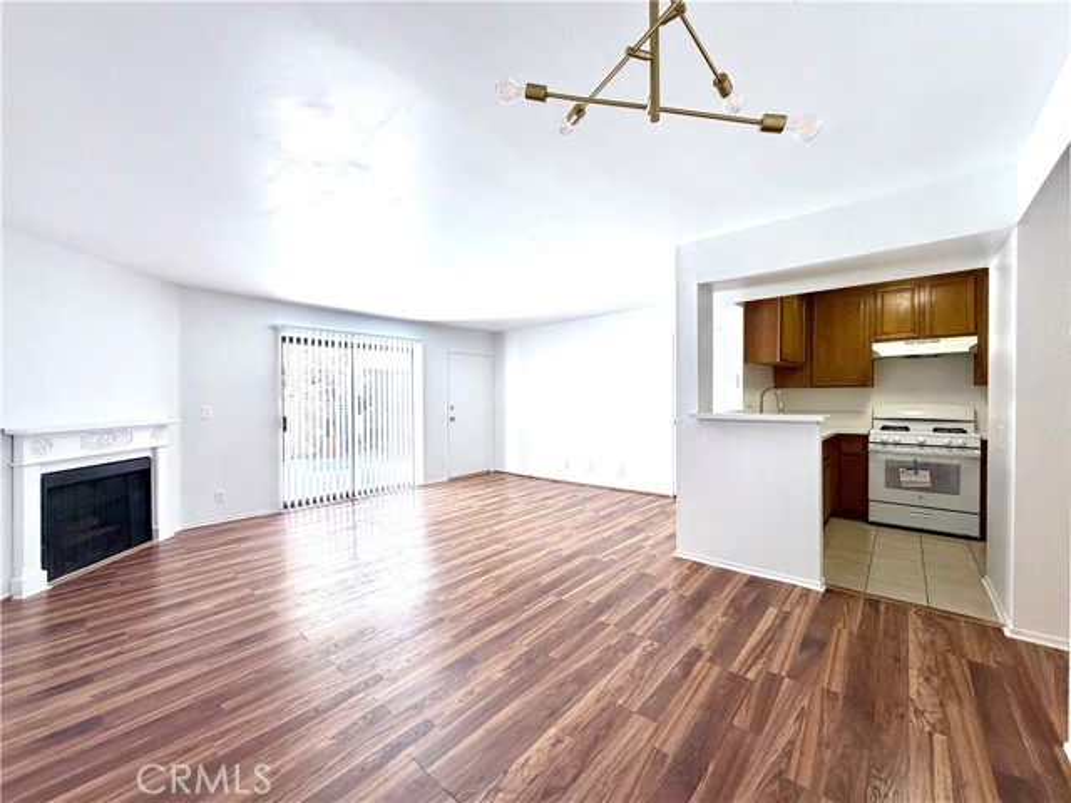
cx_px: 536
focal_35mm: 14
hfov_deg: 102.1
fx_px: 433
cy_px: 402
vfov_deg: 85.7
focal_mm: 2.22
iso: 250
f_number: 2.2
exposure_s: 1/121
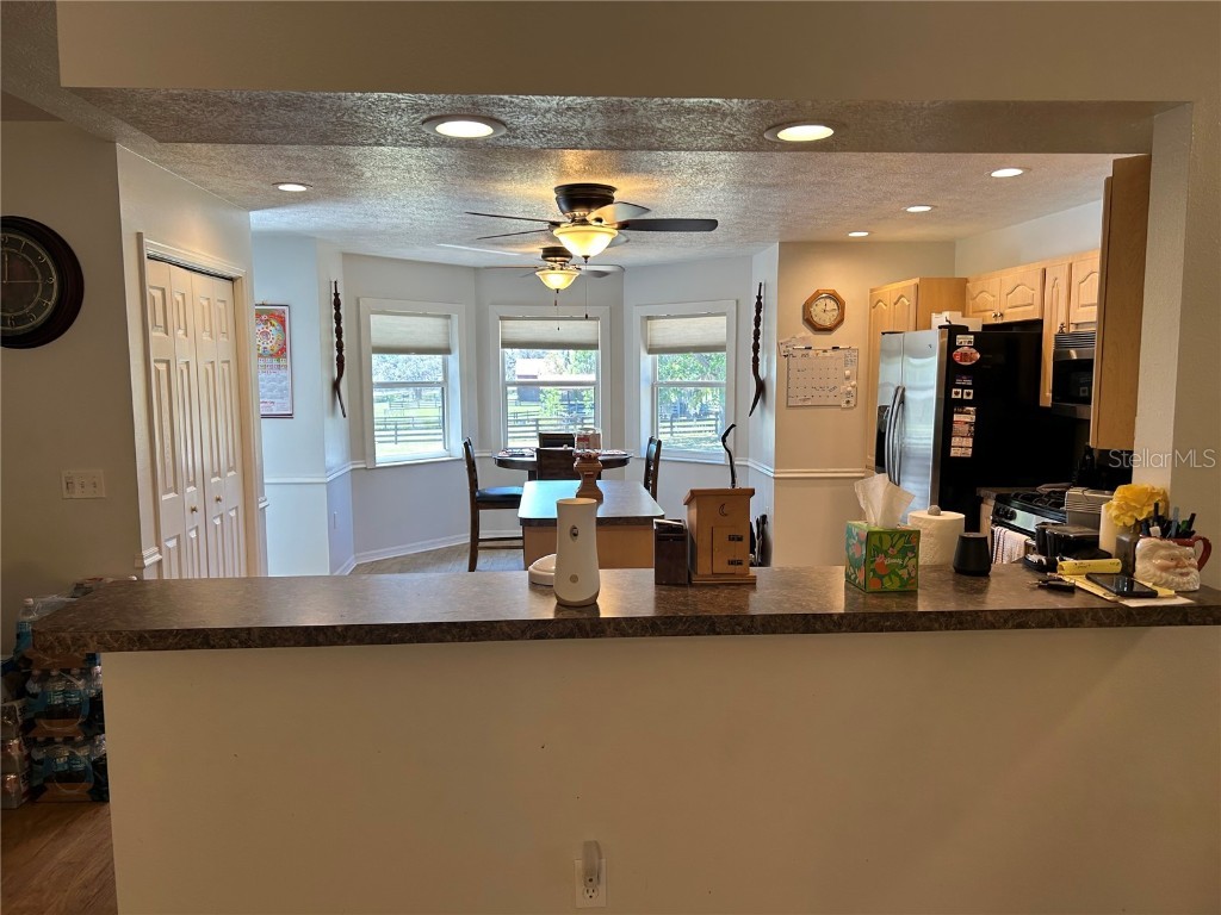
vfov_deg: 53.1
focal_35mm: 26
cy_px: 458
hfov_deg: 67.3
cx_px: 610
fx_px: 917
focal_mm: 5.7
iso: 80
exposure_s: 1/120
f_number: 1.5
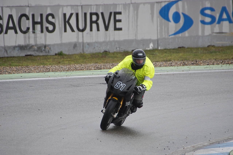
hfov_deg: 3.0
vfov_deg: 2.0
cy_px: 78
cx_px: 116
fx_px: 4465
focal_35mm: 690
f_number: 6.3
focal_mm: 460
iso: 500
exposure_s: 1/800
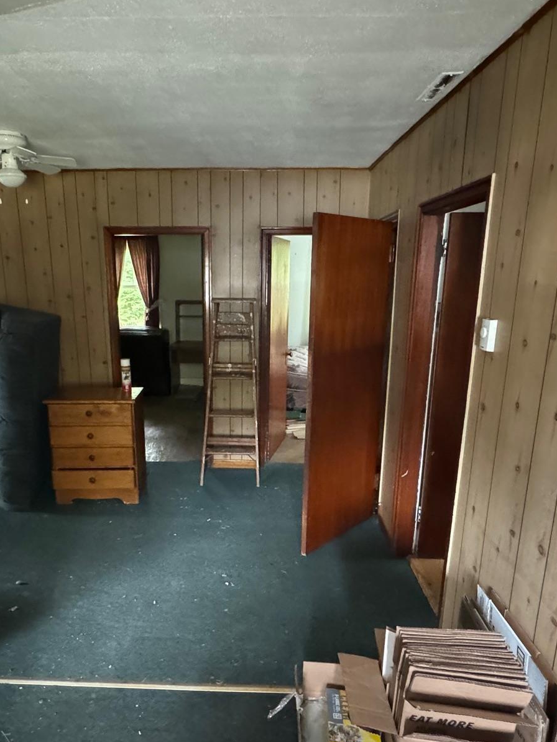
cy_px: 402
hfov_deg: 56.6
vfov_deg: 71.5
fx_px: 515
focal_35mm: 24
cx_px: 236
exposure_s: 1/35
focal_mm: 2.22
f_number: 2.2
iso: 1600
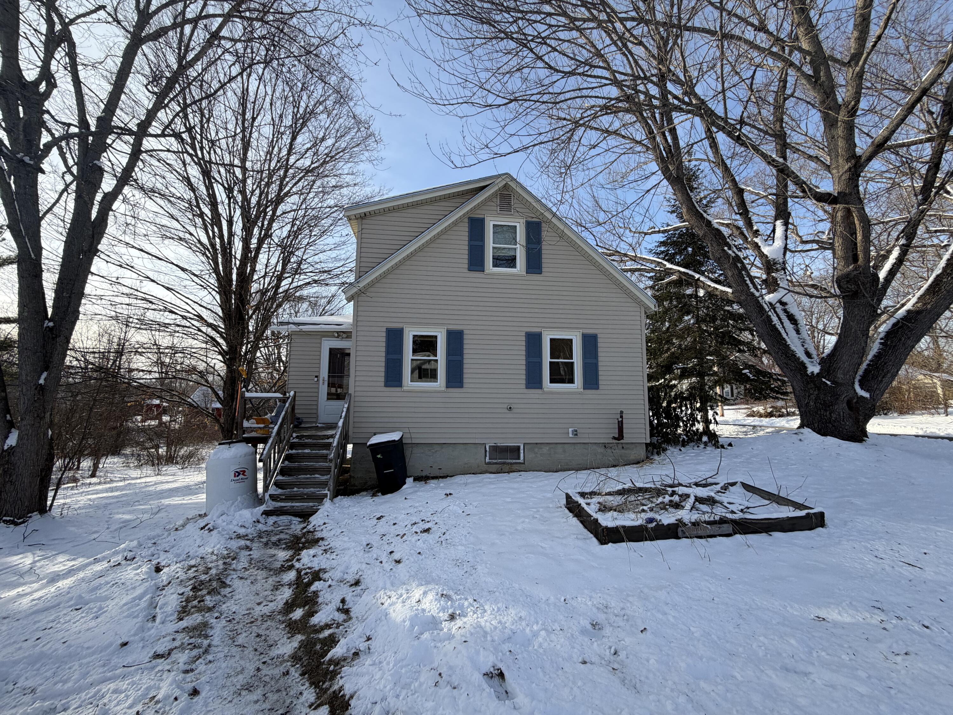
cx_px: 476
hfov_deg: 102.1
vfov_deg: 85.7
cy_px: 358
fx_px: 385
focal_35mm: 14
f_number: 2.2
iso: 32
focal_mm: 2.22
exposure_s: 1/770
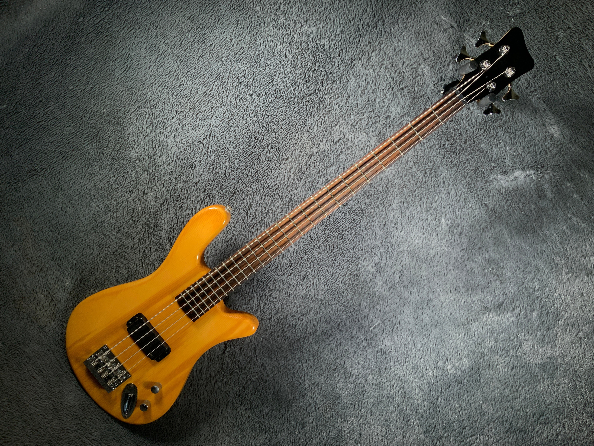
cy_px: 223
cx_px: 297
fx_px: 498
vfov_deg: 48.2
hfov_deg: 61.7
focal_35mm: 29
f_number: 1.8
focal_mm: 3
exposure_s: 1/104
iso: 50
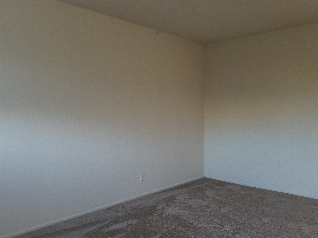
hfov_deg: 67.3
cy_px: 119
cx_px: 159
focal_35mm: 26
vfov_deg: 53.1
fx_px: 239
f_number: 1.7
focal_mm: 4.25
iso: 80
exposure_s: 1/60
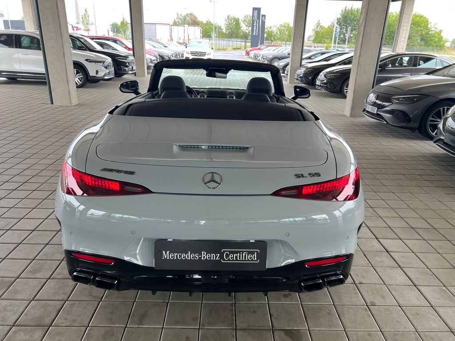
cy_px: 170
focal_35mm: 26
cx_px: 228
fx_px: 342
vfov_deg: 53.1
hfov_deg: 67.3
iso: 40
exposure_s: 1/152
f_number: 1.5
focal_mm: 5.7
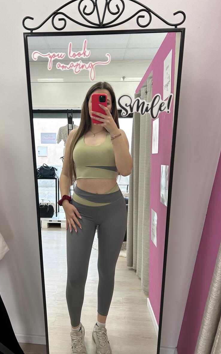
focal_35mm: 28
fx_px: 270
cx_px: 87
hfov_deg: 44.3
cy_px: 180
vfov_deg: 66.5
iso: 64
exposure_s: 1/100
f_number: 1.5
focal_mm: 5.7
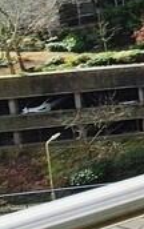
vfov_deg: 24.3
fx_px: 513
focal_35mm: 82
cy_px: 14
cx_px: 680
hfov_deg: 6.7
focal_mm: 2.2
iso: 50
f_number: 2.2
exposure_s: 1/2744
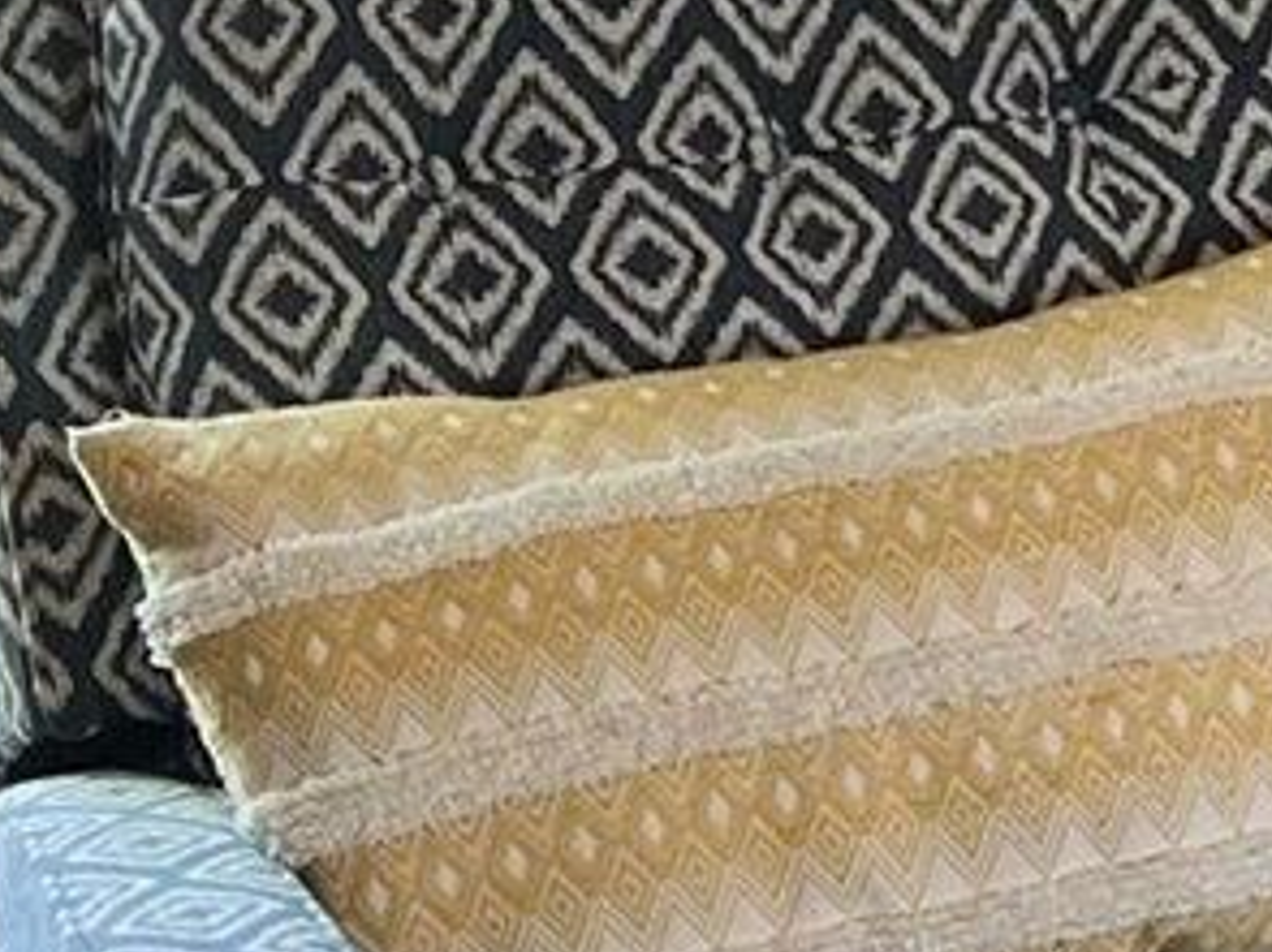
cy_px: 293
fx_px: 6905
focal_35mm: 188
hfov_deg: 10.0
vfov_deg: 7.9
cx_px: 2197
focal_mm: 5.7
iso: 200
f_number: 1.5
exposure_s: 1/60
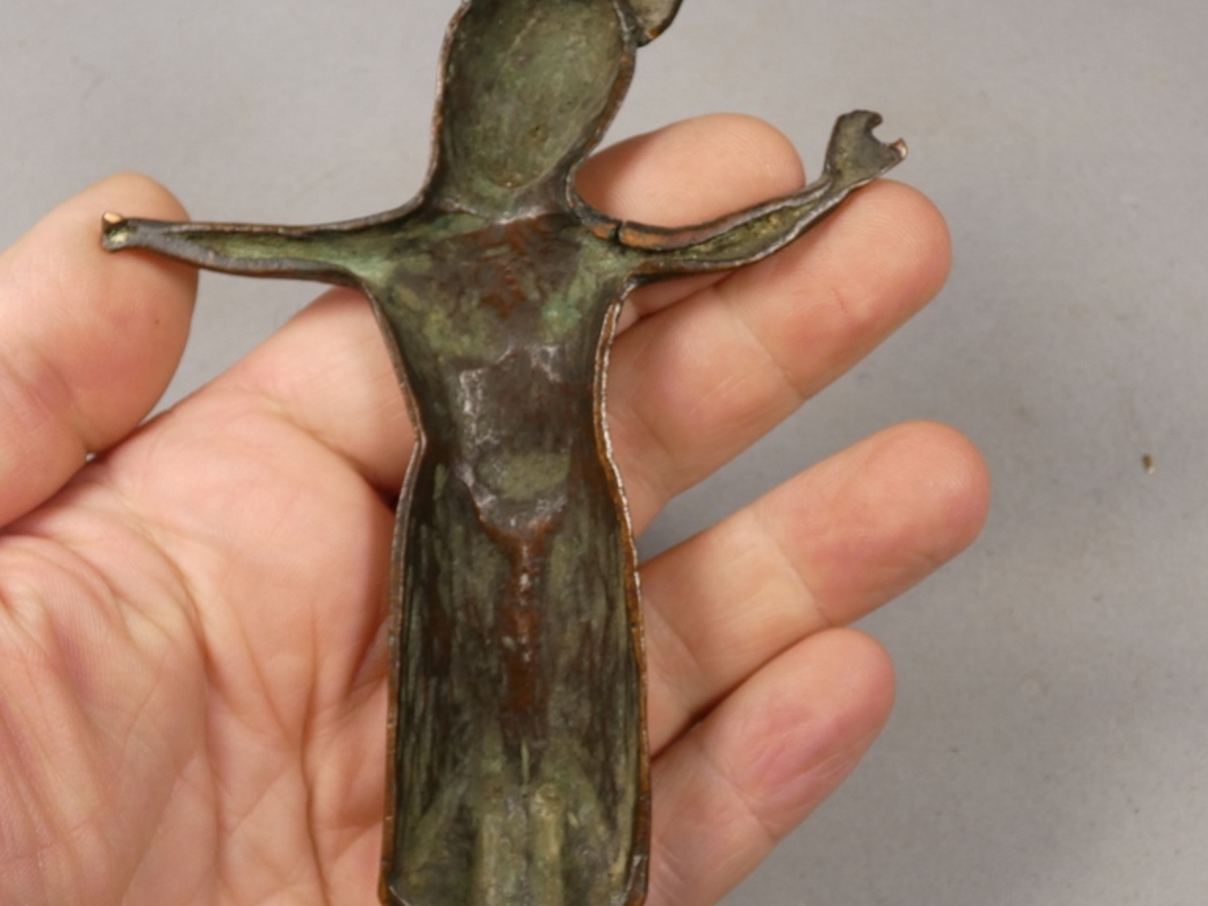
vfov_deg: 28.0
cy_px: 445
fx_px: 1815
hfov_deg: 36.8
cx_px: 626
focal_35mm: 52
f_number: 3.6
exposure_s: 1/125
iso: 80
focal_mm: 7.1
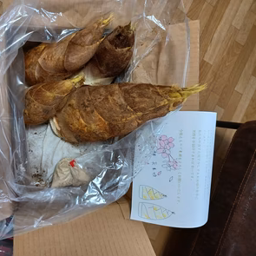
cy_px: 128
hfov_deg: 53.0
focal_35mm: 30
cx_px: 86
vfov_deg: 54.0
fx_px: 251
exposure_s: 1/39
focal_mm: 4.6
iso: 320
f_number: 1.8
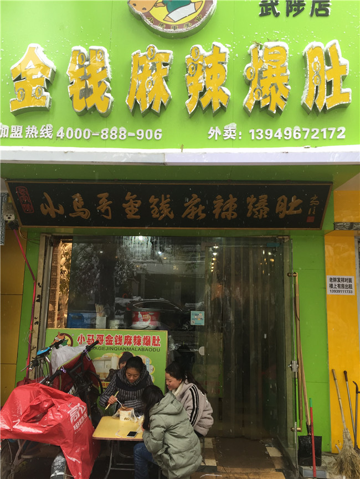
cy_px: 240
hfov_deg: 48.2
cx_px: 180
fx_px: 402
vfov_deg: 61.6
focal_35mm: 29
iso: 32
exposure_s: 1/117
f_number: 2.2
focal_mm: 4.15
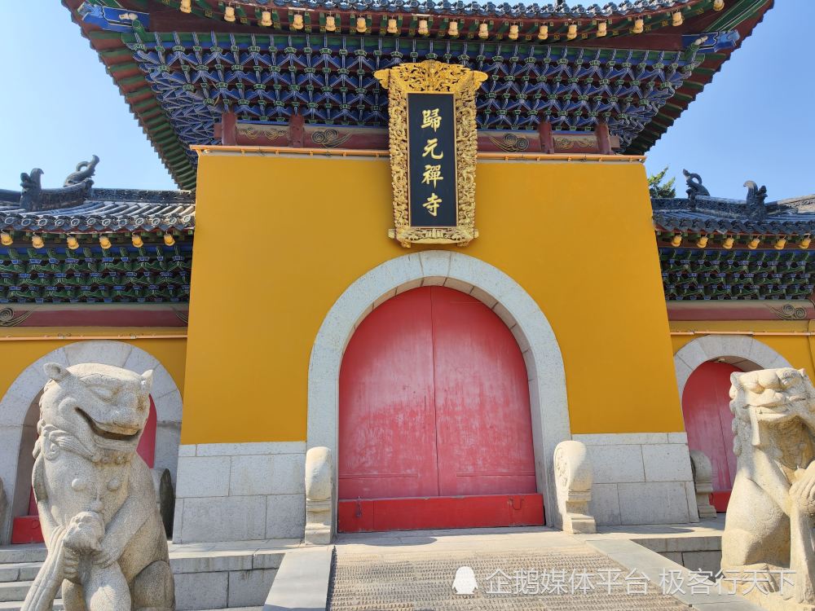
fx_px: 565
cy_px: 306
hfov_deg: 71.6
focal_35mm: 24
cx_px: 408
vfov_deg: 56.8
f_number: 1.9
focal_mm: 6.92
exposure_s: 1/1938
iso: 50
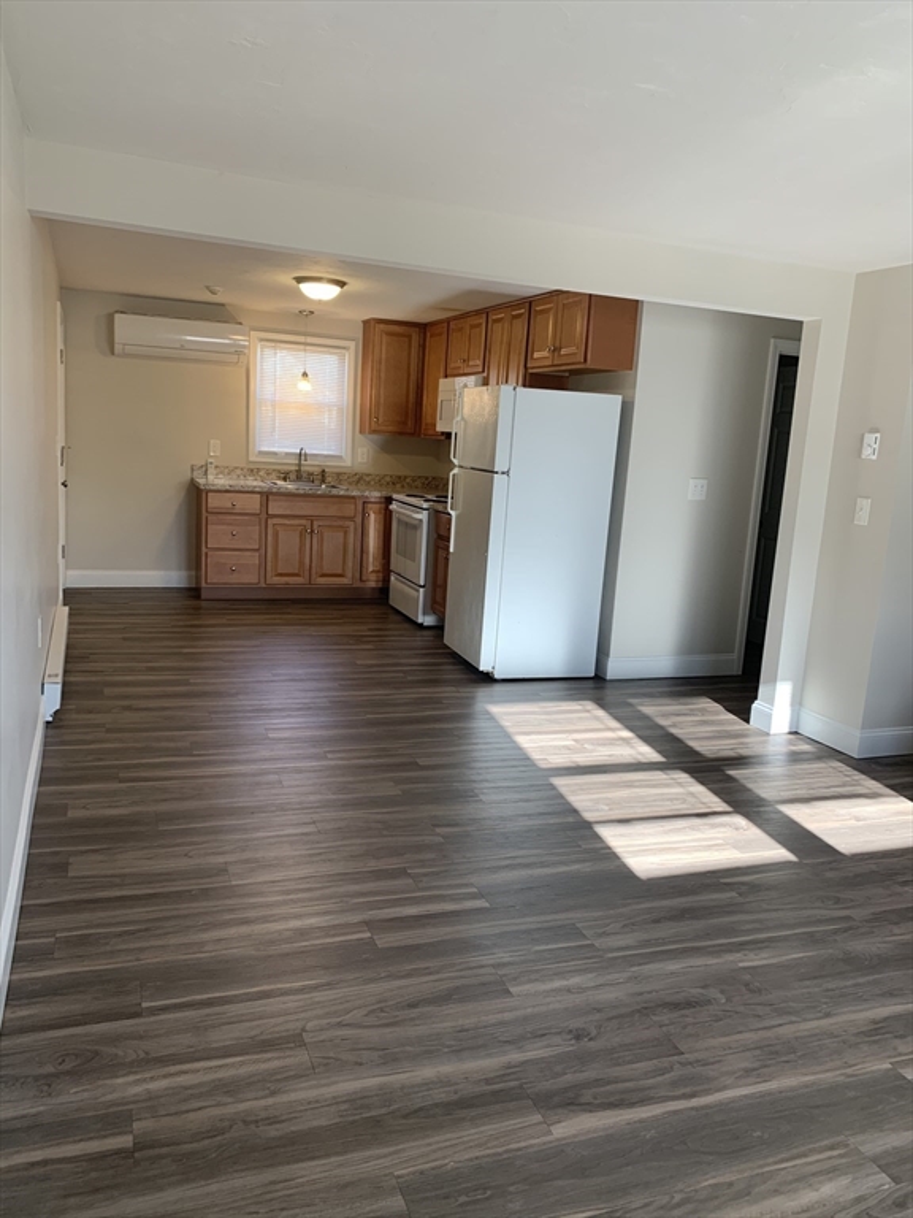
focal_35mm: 26
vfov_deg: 67.3
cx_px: 456
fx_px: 914
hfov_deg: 53.1
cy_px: 609
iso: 80
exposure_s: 1/120
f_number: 1.8
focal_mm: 4.25
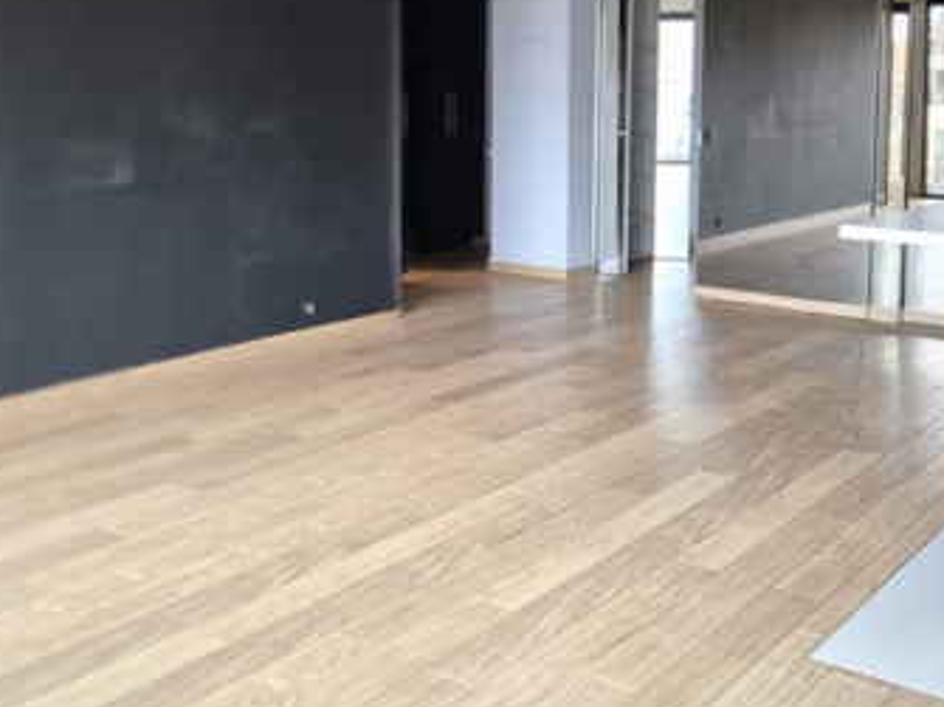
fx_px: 1199
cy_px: 183
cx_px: 476
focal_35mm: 44
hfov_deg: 43.0
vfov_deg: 32.3
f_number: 1.8
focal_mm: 5.4
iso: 1000
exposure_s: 1/100
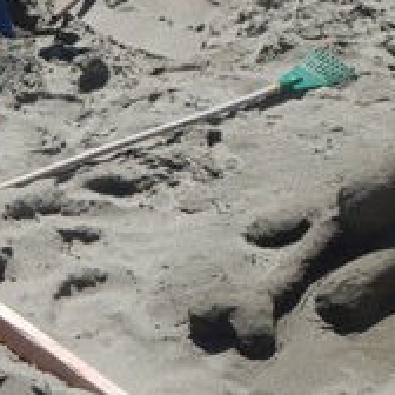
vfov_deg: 21.5
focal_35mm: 79
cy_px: 48
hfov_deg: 21.5
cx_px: 47
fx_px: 1020
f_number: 3.9
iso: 125
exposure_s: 1/1500
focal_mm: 5.5
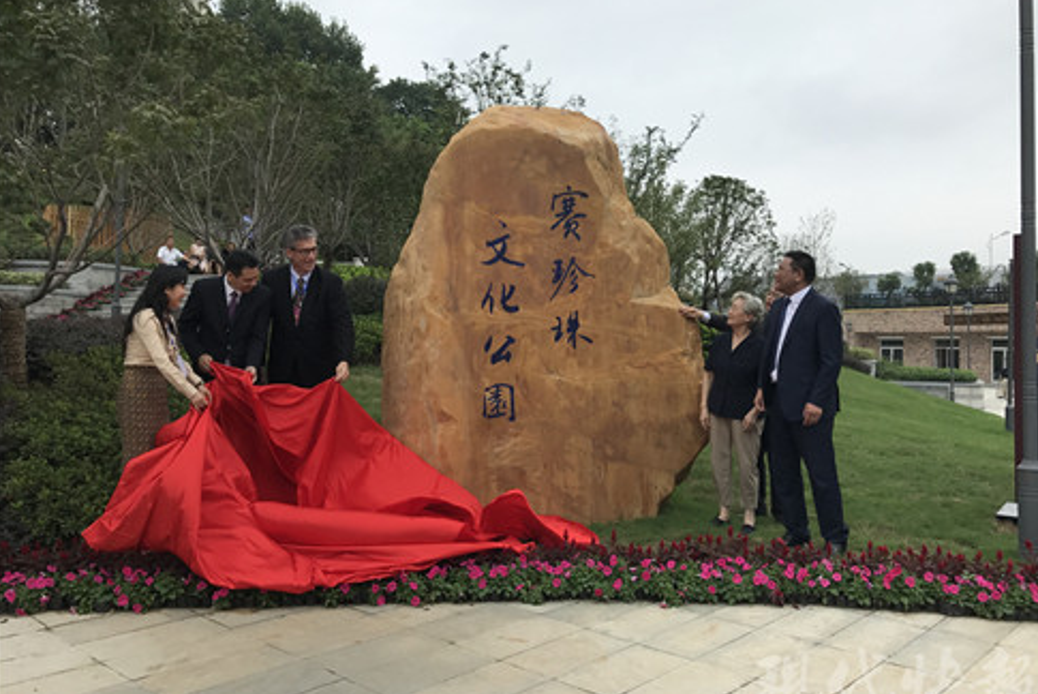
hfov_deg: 61.9
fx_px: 865
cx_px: 531
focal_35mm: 30
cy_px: 322
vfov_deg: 43.6
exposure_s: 1/1681
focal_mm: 3.99
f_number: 1.8
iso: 20
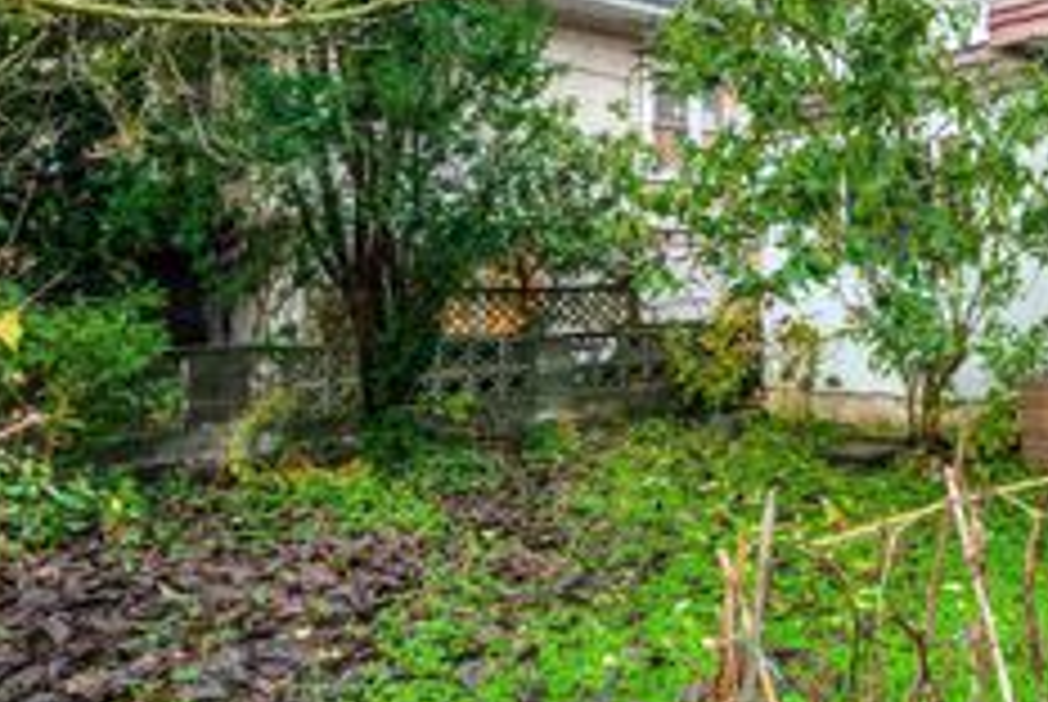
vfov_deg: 41.0
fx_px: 906
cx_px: 891
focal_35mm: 31
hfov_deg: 54.4
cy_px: 164
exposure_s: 1/6
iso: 640
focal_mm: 14.5
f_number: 8
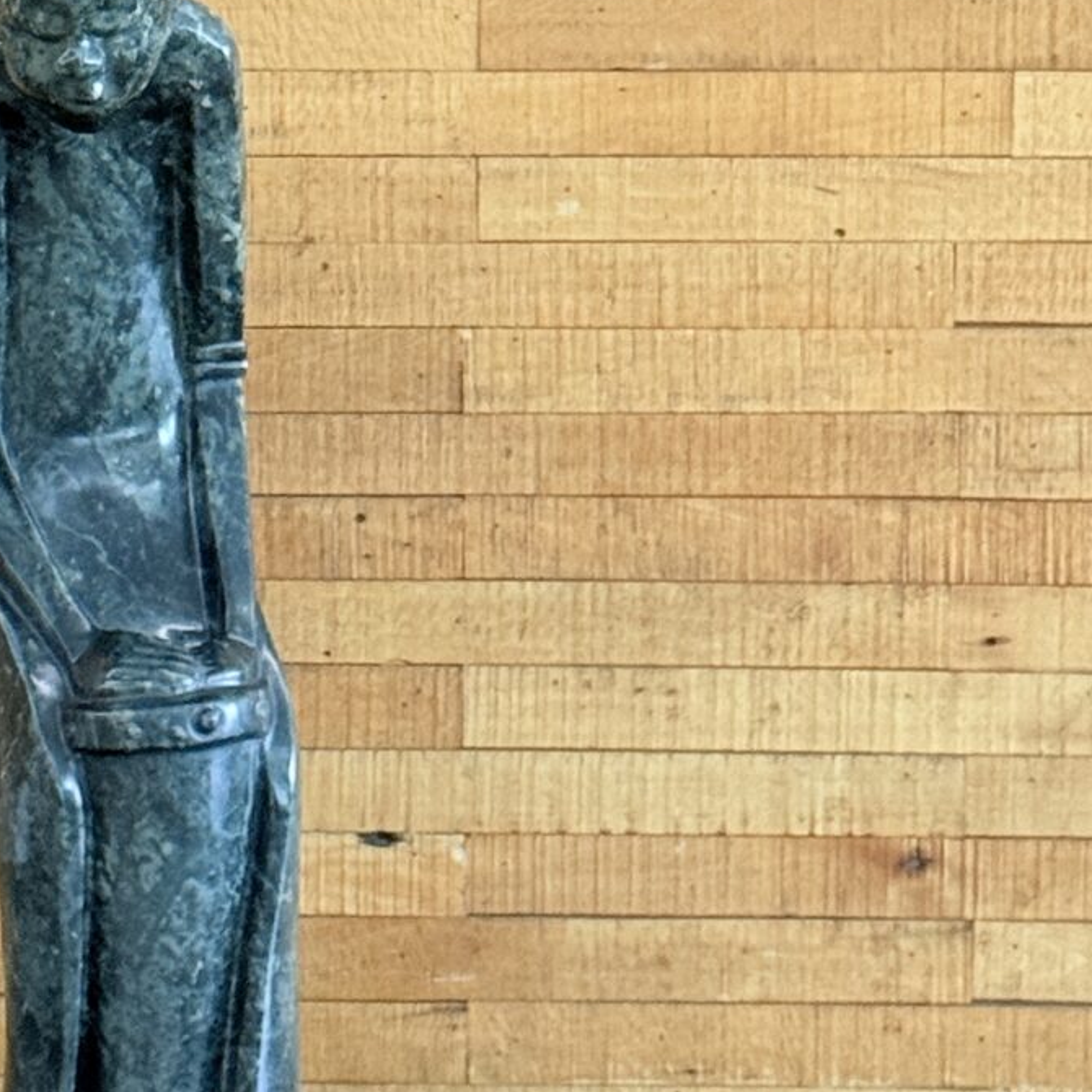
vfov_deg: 10.7
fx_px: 5782
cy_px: 5
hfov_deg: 10.7
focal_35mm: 162
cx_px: 0
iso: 250
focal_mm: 6.76
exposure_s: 1/50
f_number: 1.78
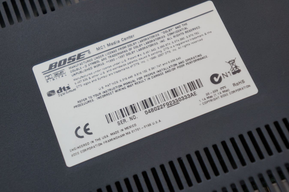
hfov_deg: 29.3
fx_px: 553
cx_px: 144
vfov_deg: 19.7
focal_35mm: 69
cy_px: 96
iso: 200
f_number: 5
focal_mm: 46
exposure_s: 1/30
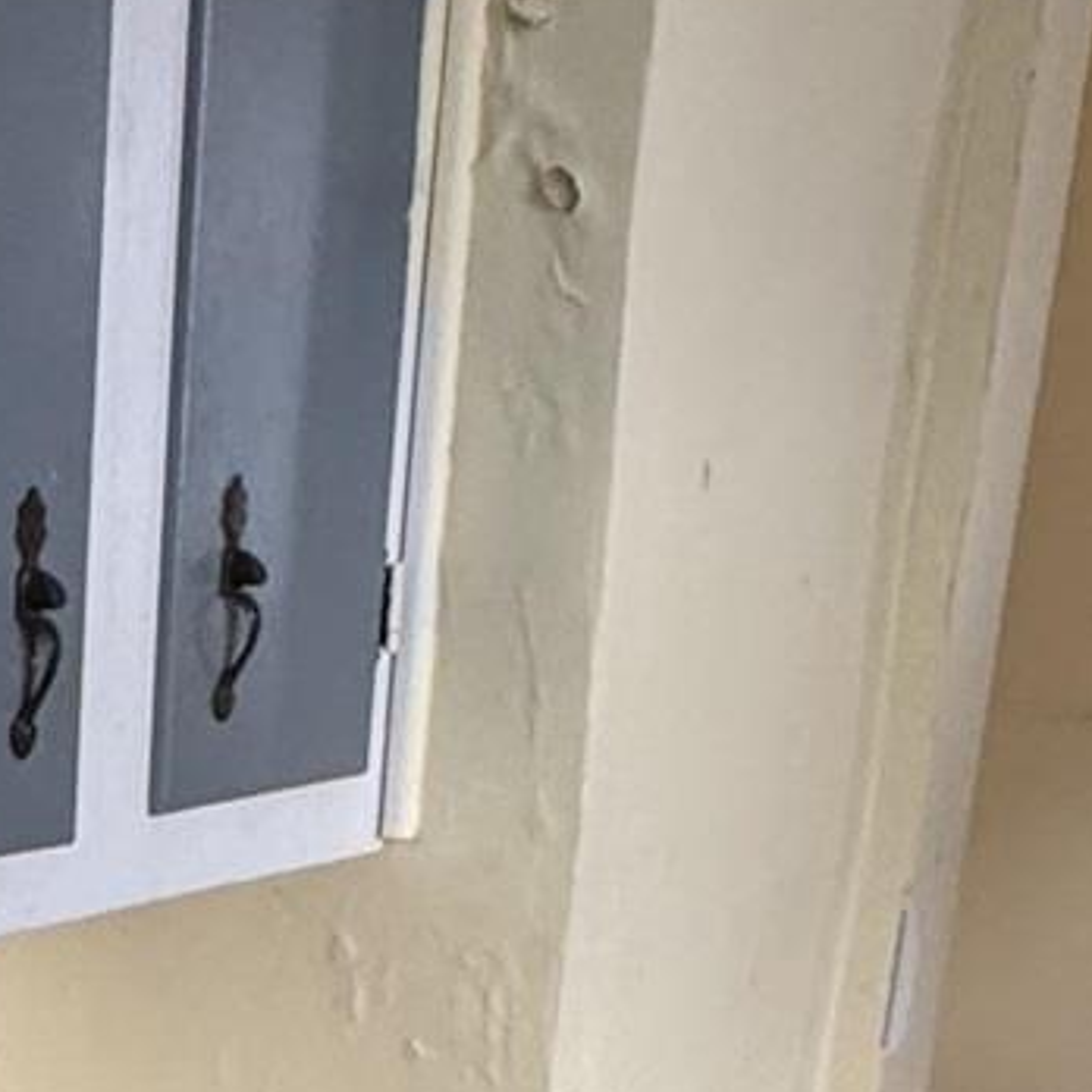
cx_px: -144
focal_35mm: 82
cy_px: 1613
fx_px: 2927
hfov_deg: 20.1
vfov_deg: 18.8
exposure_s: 1/96
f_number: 2.2
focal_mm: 2.22
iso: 320
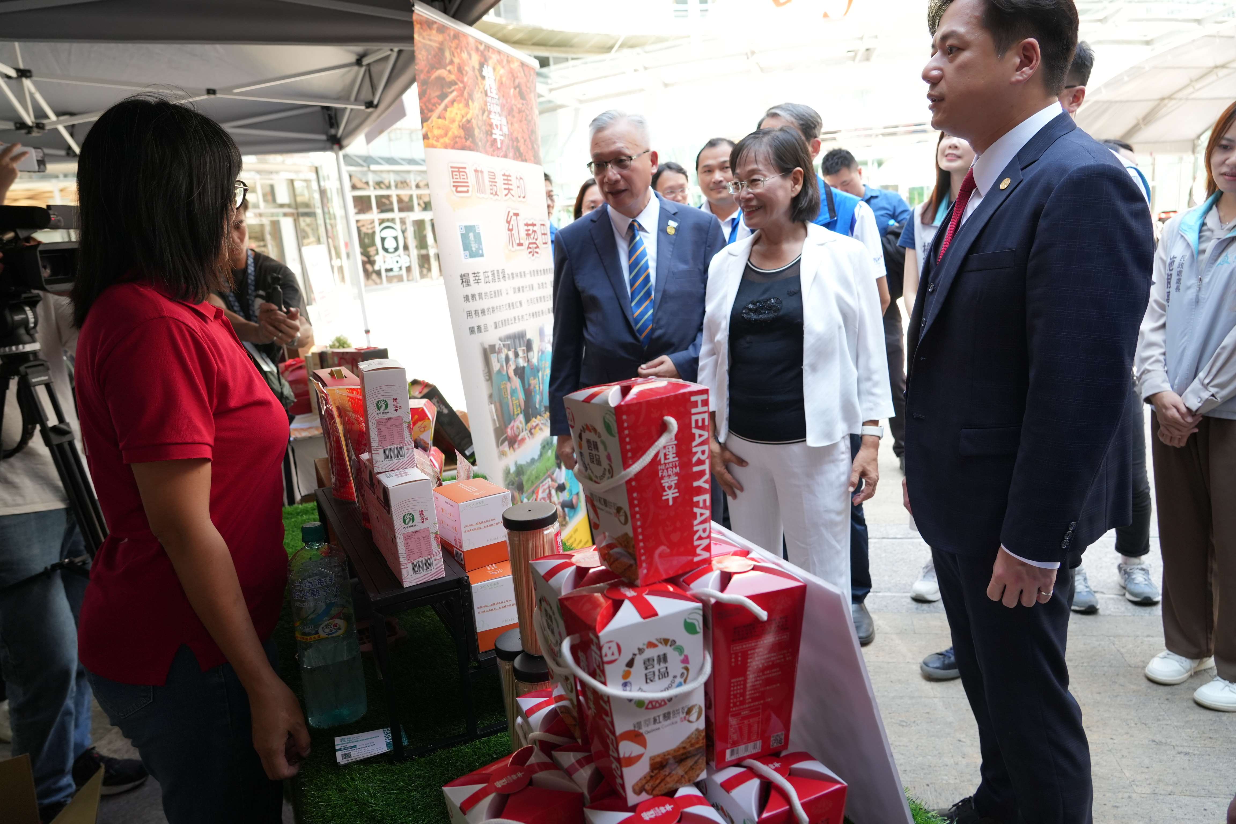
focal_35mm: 24
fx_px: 824
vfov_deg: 53.1
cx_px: 618
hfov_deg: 73.7
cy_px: 412
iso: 1000
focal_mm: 24
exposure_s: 1/250
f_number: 5
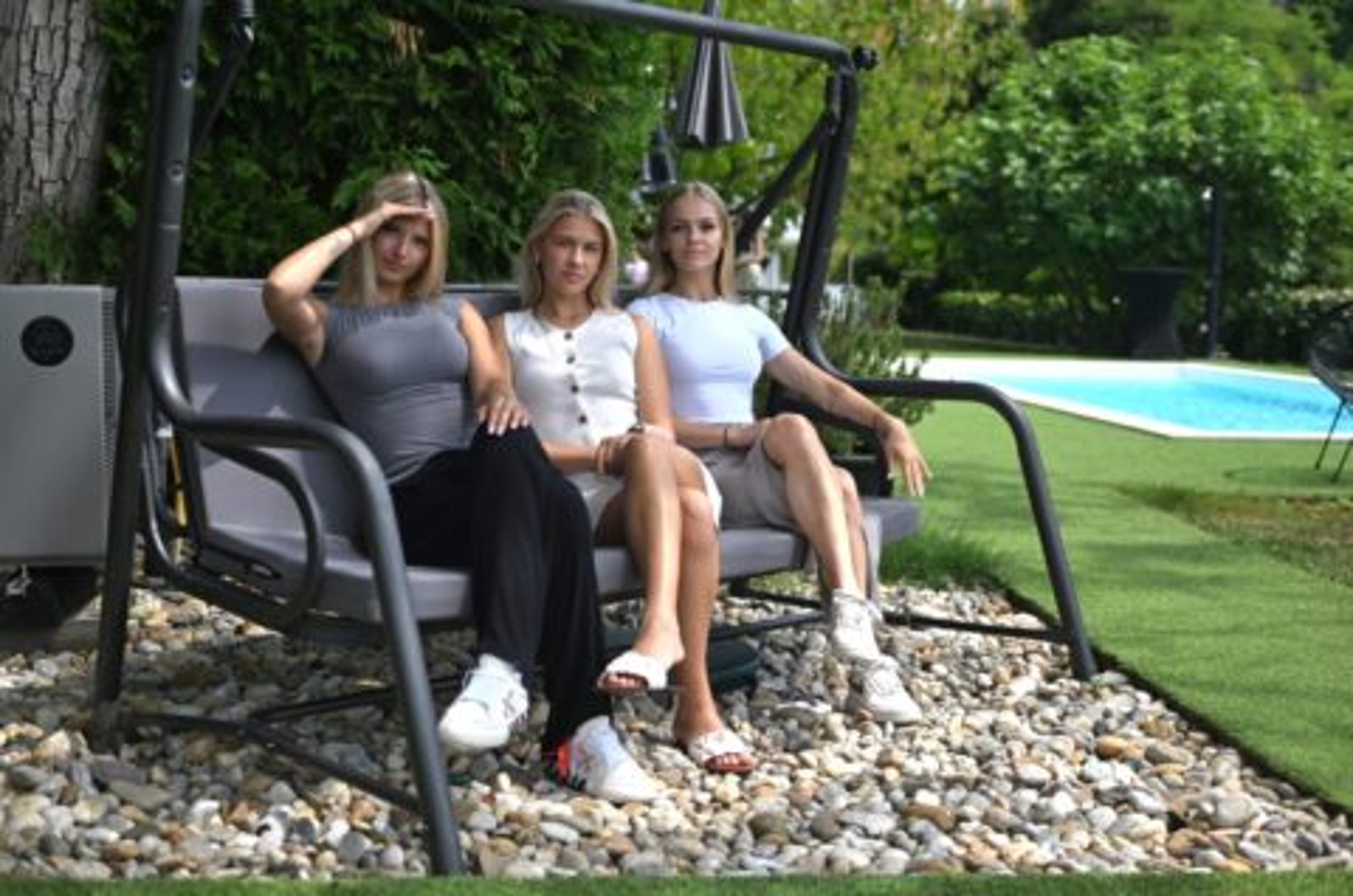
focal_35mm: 40
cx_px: 676
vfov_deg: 33.3
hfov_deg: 48.5
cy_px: 448
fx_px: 1500
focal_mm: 40
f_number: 2.8
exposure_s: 1/1667
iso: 100
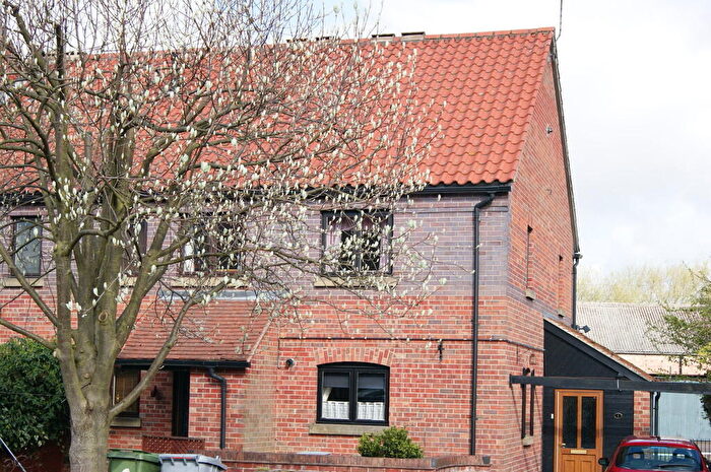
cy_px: 236
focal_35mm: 60
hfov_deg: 33.4
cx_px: 356
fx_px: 1184
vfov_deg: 22.6
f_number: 9
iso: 100
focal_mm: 40
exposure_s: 1/160
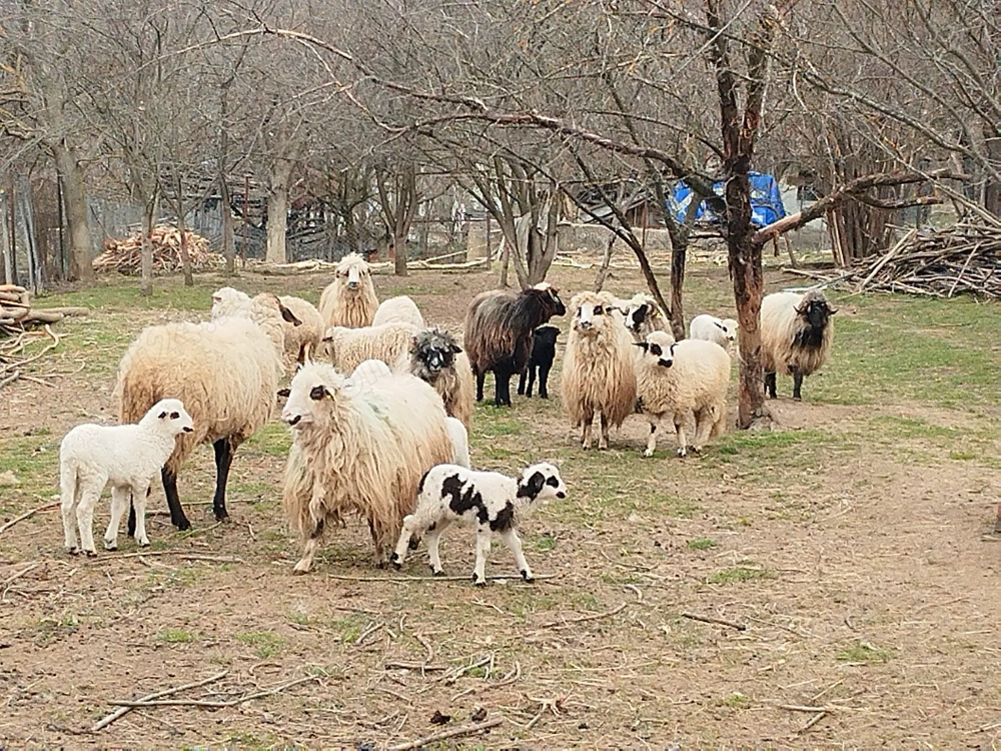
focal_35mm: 89
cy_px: 376
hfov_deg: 22.0
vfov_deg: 16.6
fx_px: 2574
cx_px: 500
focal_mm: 6.24
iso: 100
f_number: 1.9
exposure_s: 1/201
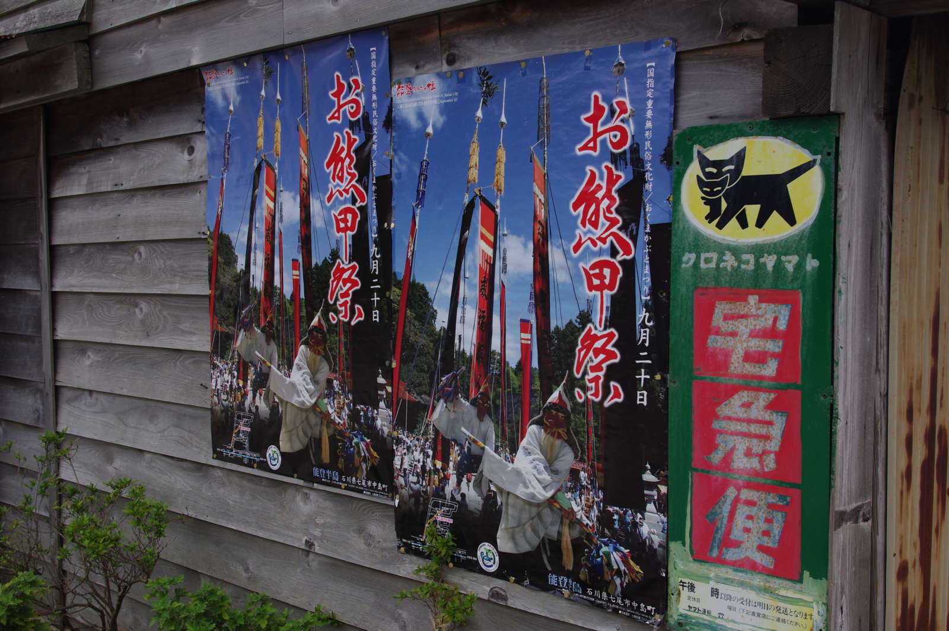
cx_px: 474
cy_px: 316
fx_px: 1106
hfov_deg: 46.4
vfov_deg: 31.8
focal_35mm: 42
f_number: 7.1
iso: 200
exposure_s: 1/320
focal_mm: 28.13
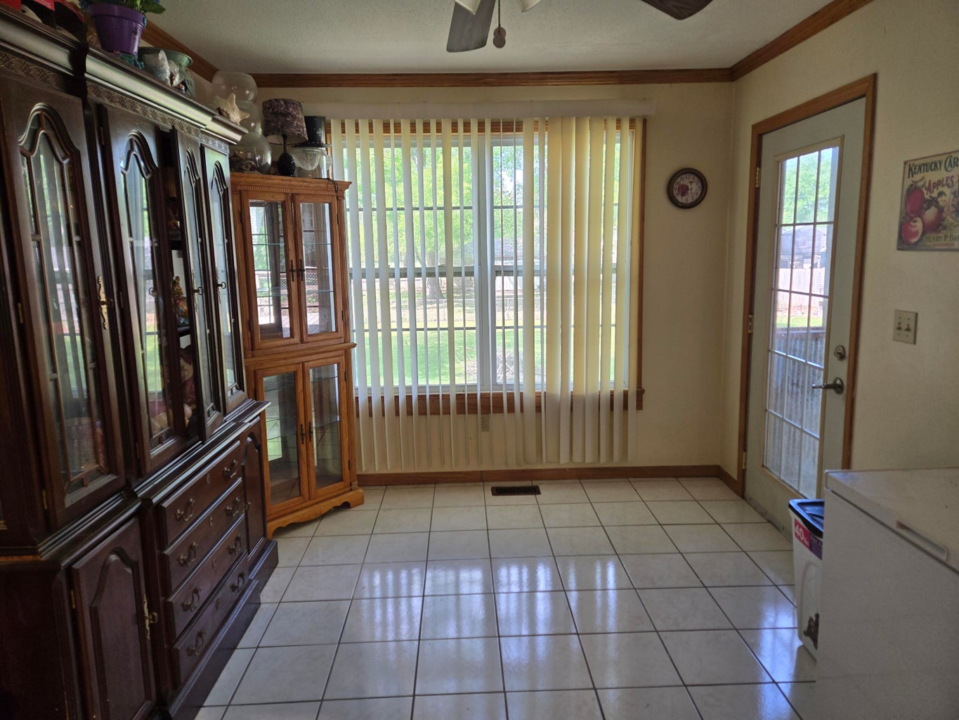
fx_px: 637
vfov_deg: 58.9
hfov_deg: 73.9
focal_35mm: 23
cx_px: 480
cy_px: 360
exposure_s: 1/120
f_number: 1.8
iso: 100
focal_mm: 5.4
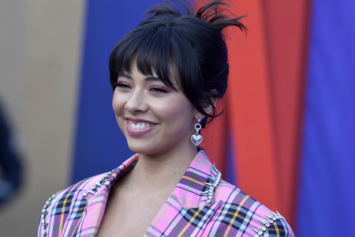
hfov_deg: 6.9
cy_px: 118
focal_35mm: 300
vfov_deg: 4.6
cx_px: 178
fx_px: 2958
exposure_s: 1/250
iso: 250
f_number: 6.3
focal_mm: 300
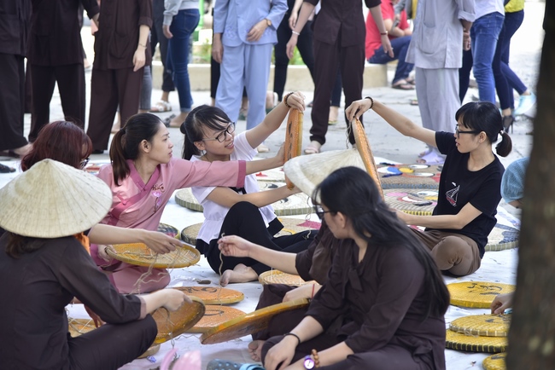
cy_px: 185
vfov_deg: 11.4
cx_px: 278
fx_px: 1851
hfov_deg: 17.1
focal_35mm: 120
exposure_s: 1/200
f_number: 4.5
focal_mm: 120
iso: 200
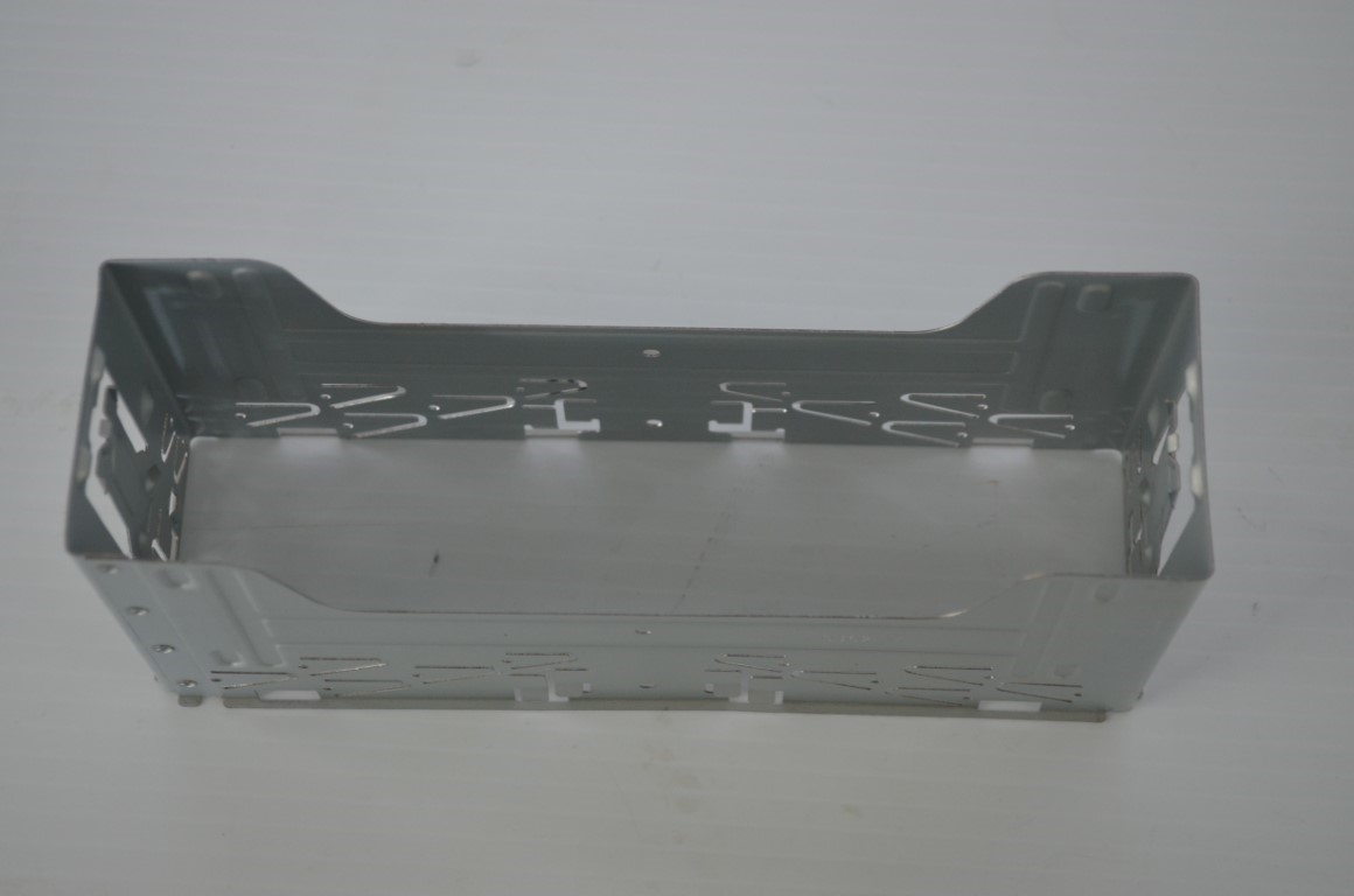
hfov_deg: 29.9
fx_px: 2533
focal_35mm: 68
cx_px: 677
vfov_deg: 20.1
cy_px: 448
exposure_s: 1/60
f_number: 5.3
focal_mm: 45
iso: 720
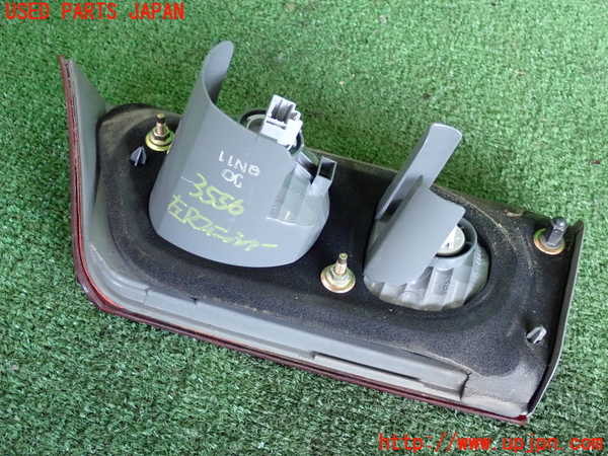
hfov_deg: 38.2
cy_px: 228
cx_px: 304
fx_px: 878
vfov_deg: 29.1
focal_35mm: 50
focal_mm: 9.01
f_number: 3.2
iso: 1000
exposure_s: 1/125
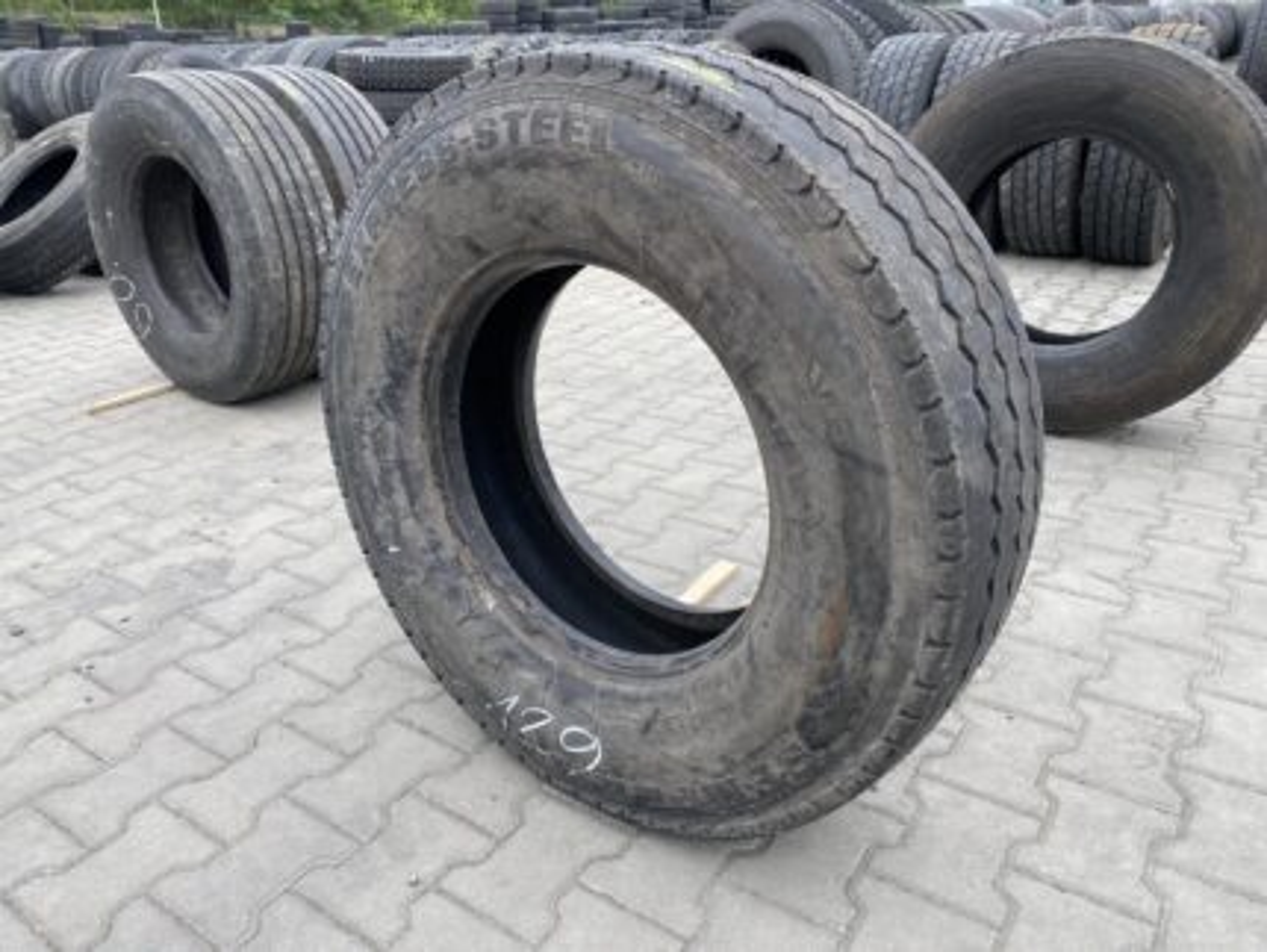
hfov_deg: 67.3
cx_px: 634
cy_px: 476
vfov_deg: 53.1
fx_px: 952
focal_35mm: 26
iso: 32
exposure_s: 1/331
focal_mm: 4.25
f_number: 1.8
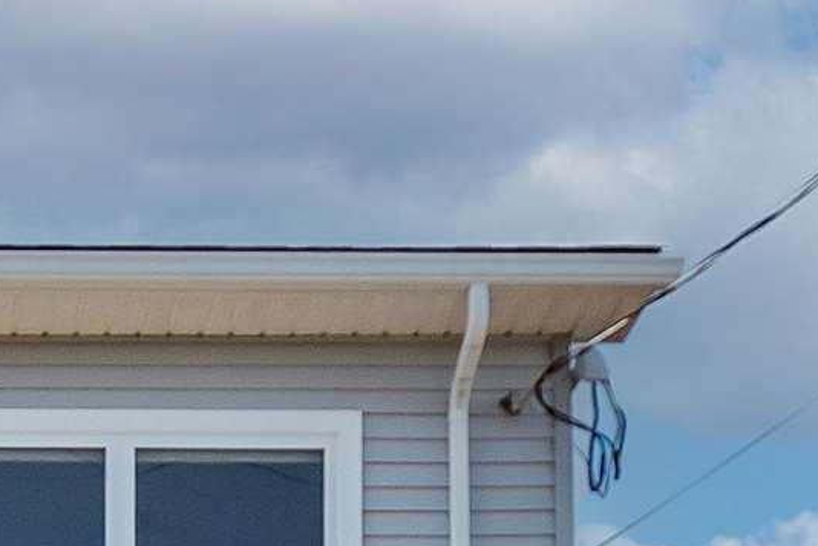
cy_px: 1287
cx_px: -132
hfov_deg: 9.8
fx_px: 4703
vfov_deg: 6.3
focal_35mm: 207
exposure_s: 1/1250
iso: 400
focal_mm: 24
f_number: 5.6
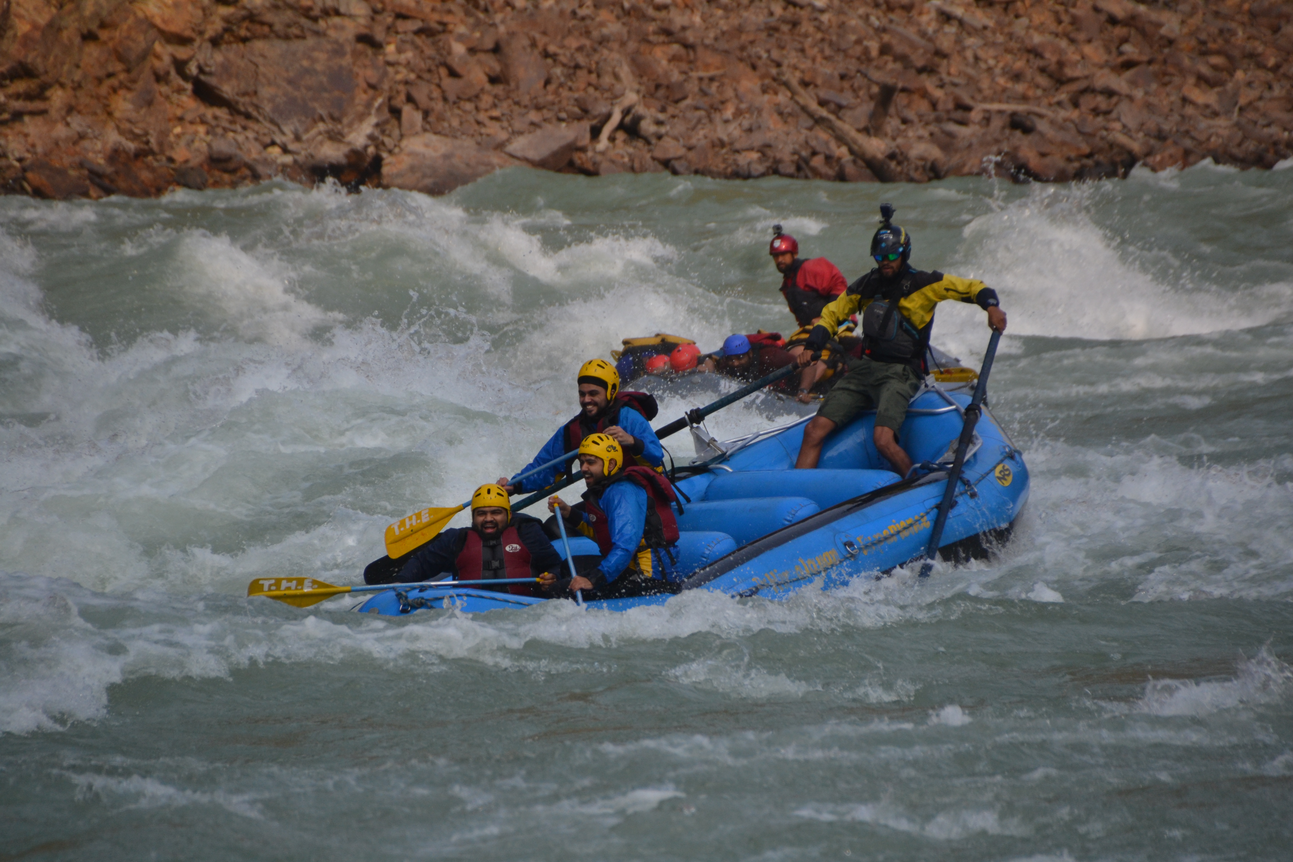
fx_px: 14545
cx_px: 646
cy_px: 431
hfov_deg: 5.1
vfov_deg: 3.4
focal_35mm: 405
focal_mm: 270
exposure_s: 1/1250
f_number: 6.3
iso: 400
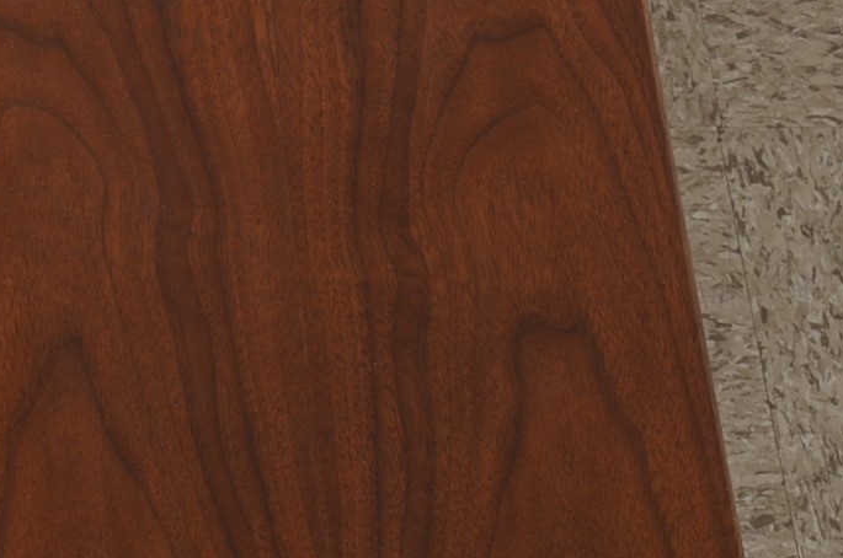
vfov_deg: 7.2
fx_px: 4413
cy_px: 68
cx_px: -567
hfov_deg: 10.4
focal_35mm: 189
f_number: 11
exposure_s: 1/160
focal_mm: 35
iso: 100
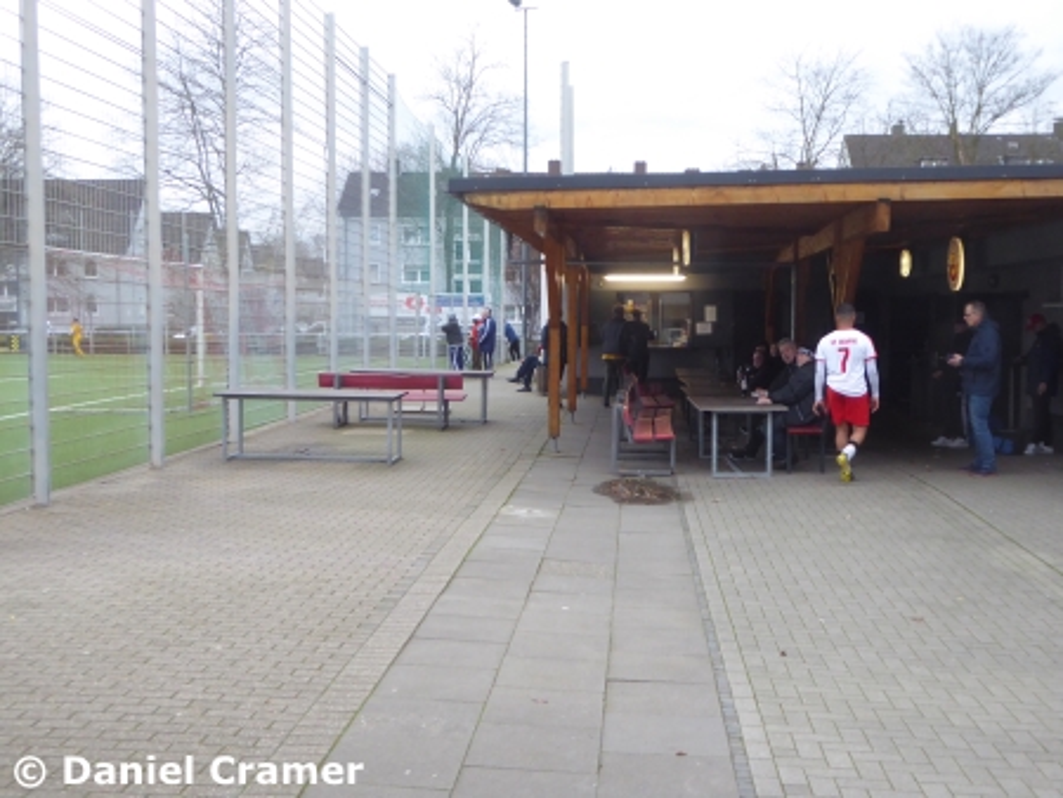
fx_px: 1229
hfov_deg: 46.8
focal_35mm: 40
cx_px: 532
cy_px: 399
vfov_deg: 36.0
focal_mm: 7.2
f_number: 3.8
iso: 400
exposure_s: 1/60
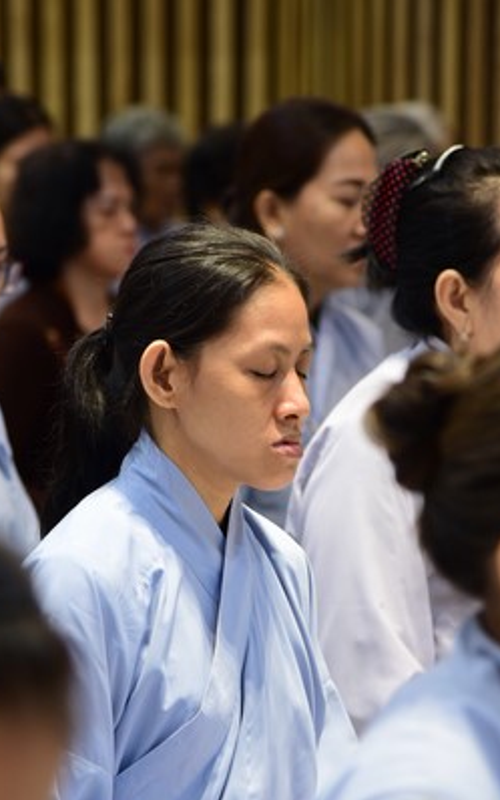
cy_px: 490
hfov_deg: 6.6
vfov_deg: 10.5
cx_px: 151
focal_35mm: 200
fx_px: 4357
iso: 1000
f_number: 4
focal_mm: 120
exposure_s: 1/50
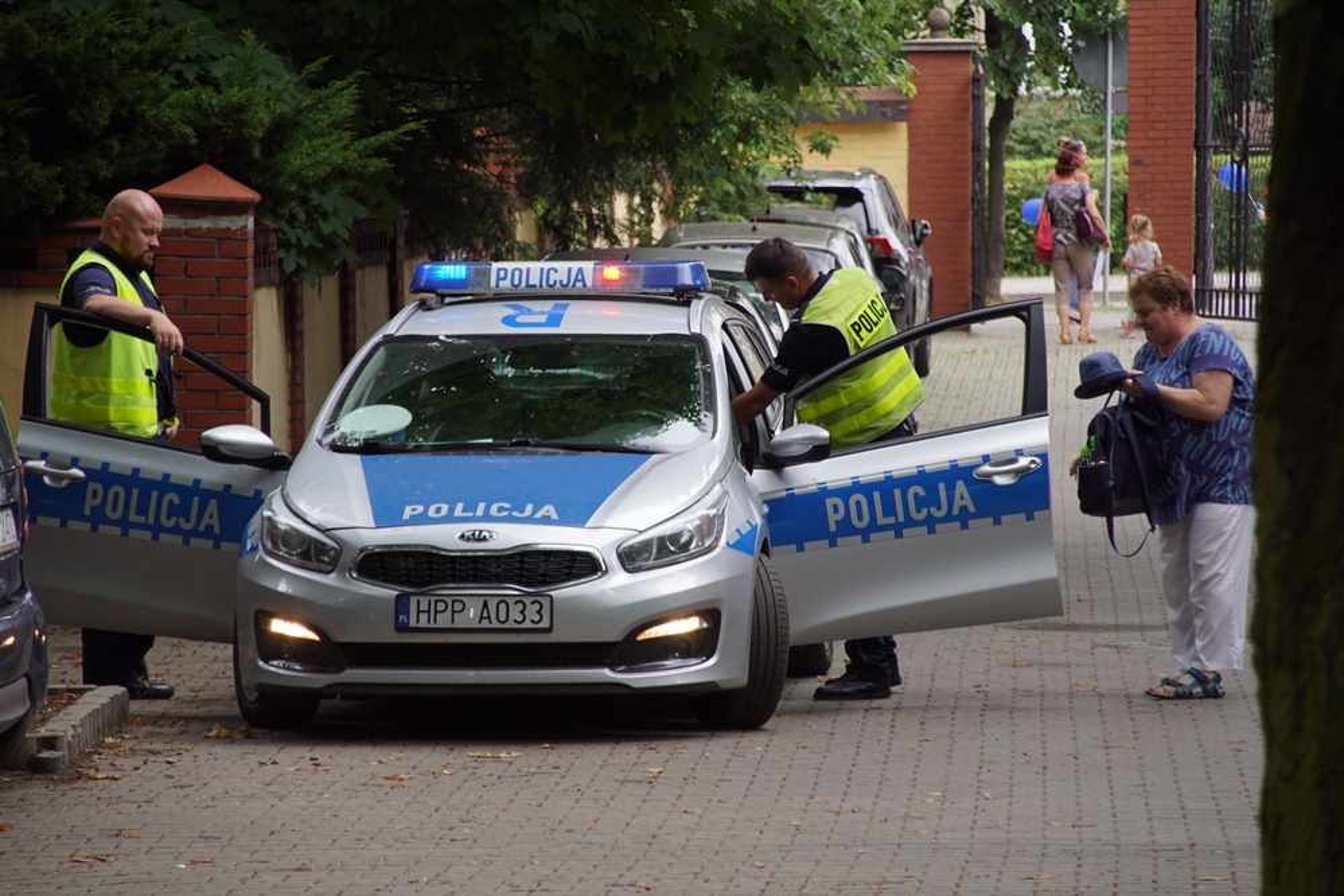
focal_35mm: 202
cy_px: 448
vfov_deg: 6.8
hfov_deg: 10.2
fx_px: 7559
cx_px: 672
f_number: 5.6
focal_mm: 135
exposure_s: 1/250
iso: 320
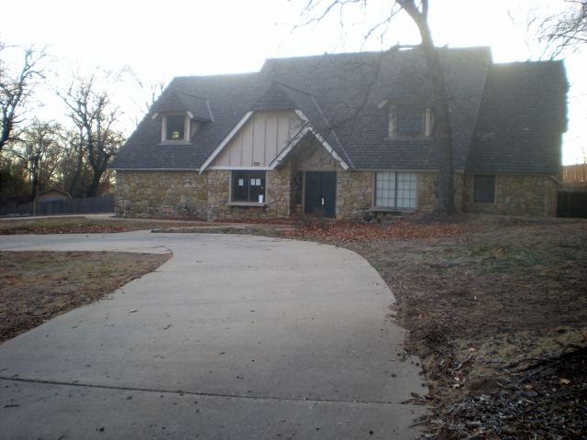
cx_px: 294
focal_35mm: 38
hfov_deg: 49.0
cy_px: 220
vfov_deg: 37.7
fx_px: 644
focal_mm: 6.3
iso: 89
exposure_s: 1/74.7
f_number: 3.1
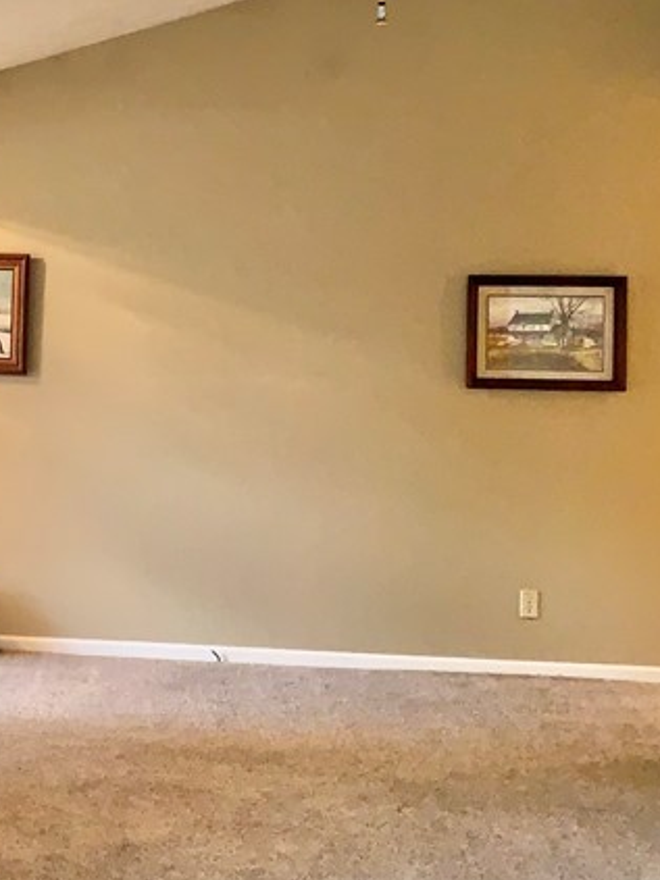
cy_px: 329
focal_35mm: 63
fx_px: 1602
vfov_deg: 30.6
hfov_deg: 21.8
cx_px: -98
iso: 250
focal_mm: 4.25
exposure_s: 1/40
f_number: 1.8
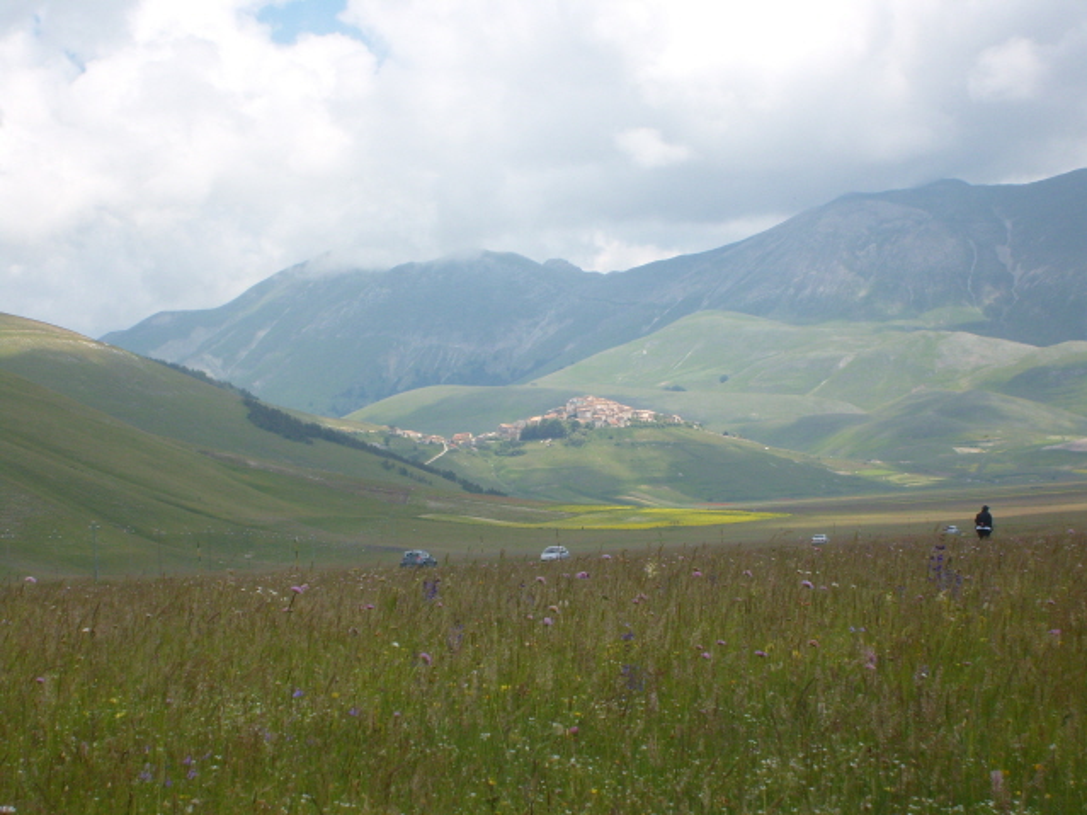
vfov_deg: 14.0
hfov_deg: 18.6
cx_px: 544
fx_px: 3328
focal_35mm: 106
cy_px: 408
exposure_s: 1/500
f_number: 4.9
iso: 80
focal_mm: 17.4
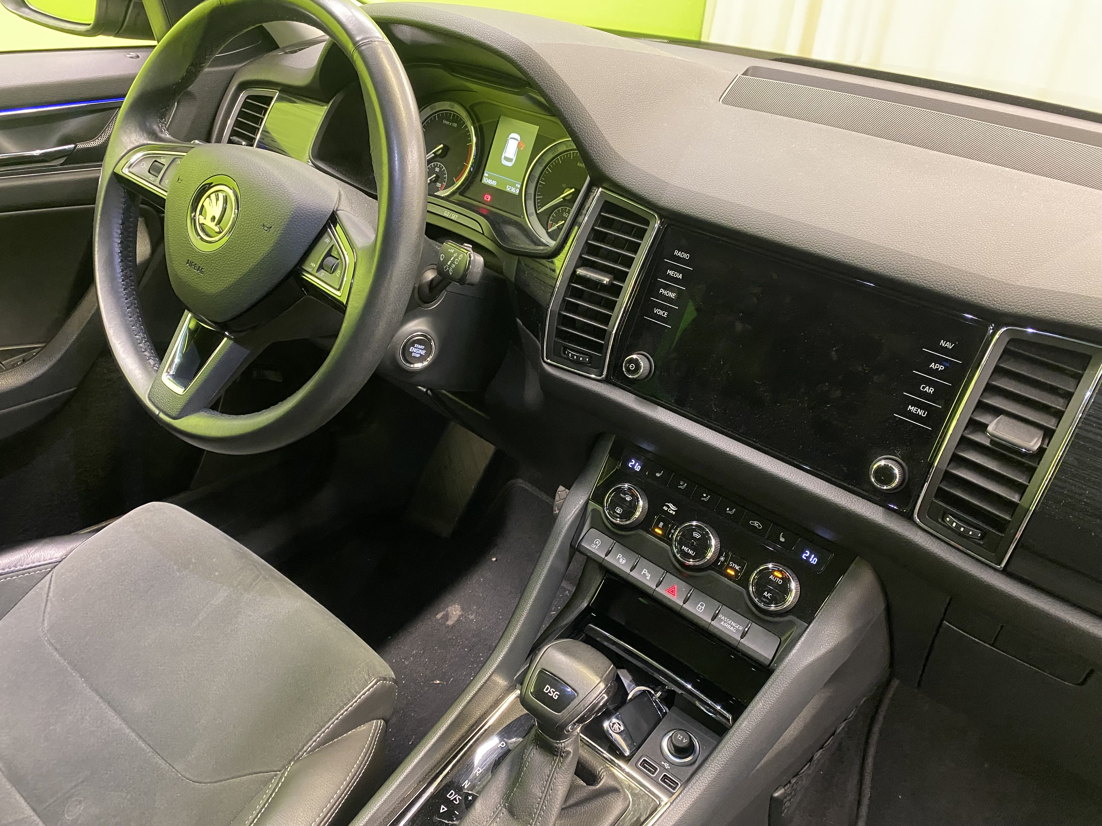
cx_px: 551
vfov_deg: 53.1
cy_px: 413
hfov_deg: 67.3
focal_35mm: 26
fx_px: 828
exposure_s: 1/25
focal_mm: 4.25
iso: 500
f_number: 1.8
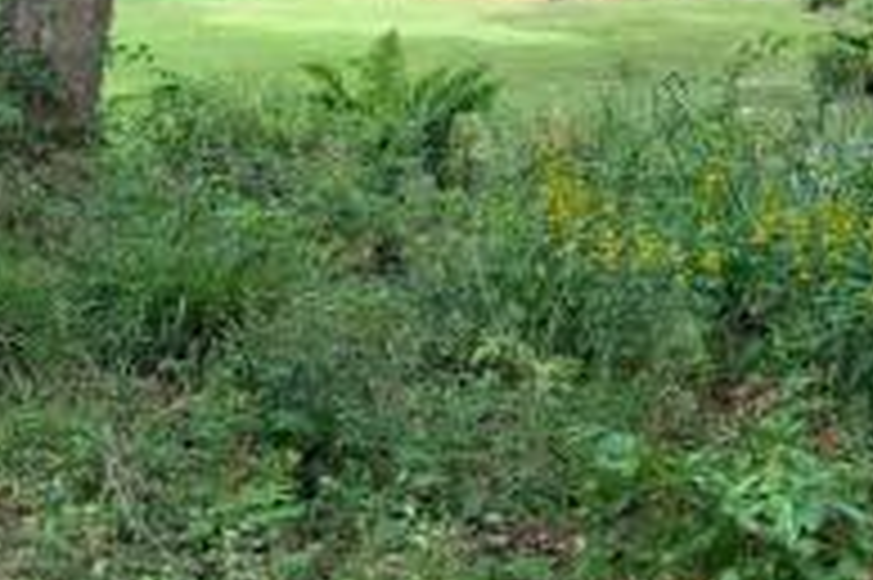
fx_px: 1744
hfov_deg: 27.9
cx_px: 277
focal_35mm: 72
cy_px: -25
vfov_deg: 18.3
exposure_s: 1/340
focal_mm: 5.54
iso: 50
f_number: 1.8
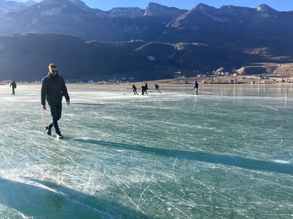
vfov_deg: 48.2
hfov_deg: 61.7
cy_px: 110
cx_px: 146
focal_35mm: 29
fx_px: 245
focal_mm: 4.15
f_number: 2.2
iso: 32
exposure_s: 1/879
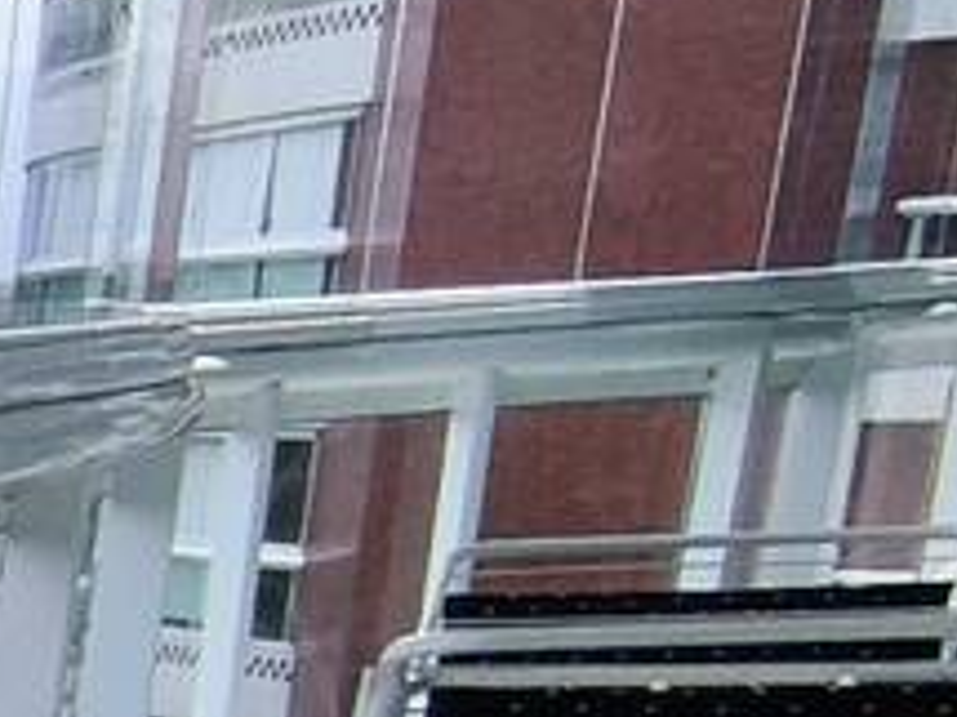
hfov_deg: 12.0
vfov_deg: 12.8
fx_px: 2956
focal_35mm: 107
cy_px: 1198
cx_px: -1714
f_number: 2.2
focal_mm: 1.65
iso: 50
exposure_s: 1/1186
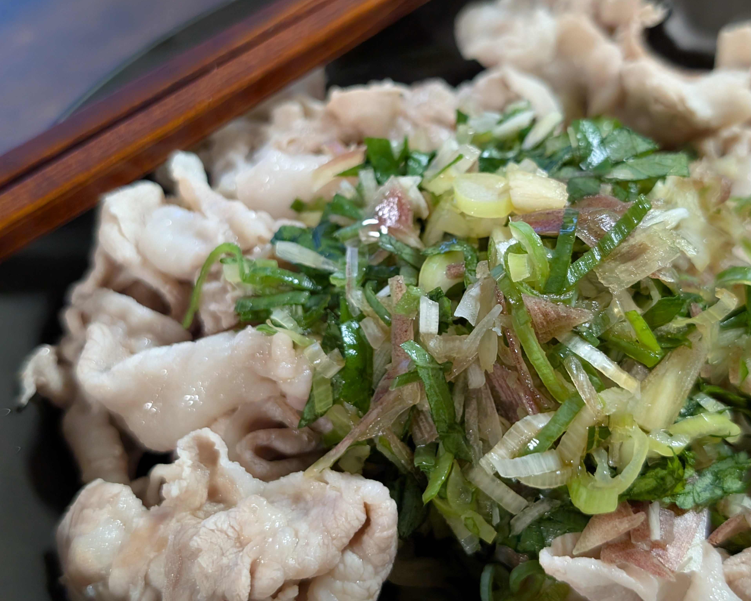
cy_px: 300
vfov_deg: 29.7
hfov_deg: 36.7
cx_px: 390
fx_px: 1133
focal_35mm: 51
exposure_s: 1/120
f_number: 1.68
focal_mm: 6.9
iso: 993
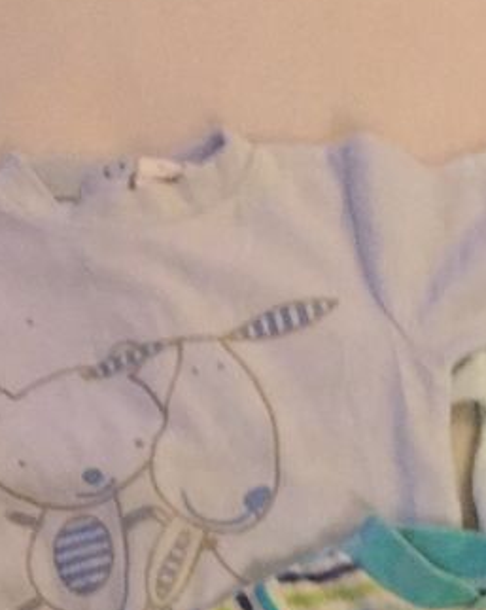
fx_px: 1584
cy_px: 737
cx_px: 488
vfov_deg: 20.3
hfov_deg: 17.0
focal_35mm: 88
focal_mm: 4.15
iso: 400
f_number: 2.2
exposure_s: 1/17
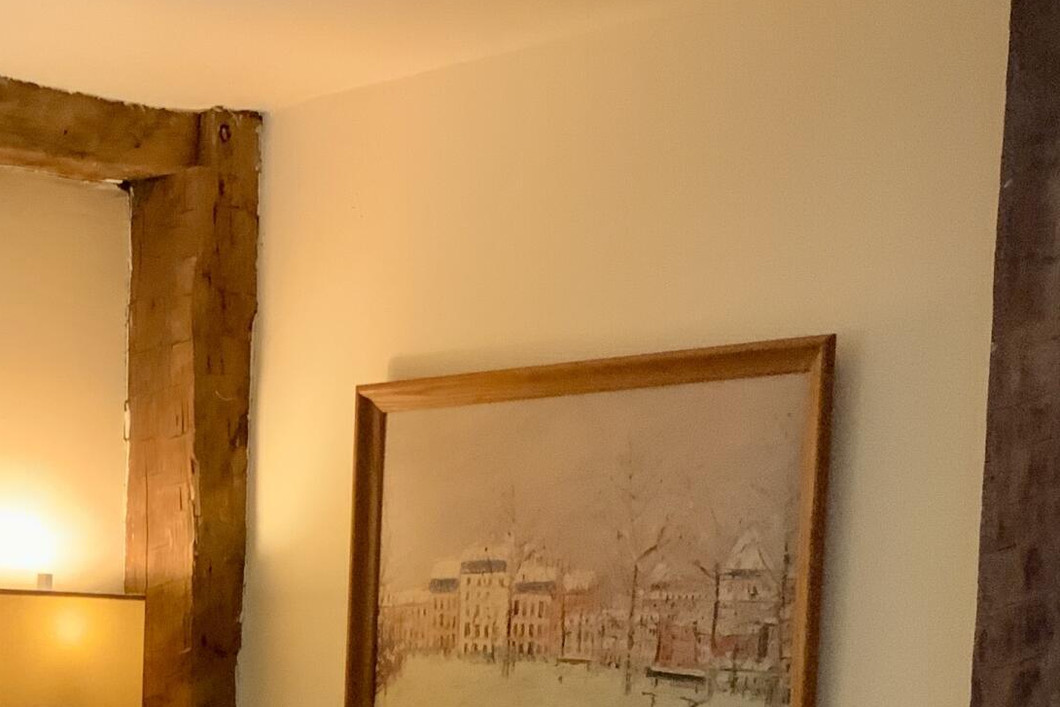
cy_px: 963
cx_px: -10
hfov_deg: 23.4
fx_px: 2444
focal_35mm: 83
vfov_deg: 15.5
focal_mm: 3
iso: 250
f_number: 1.8
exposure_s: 1/60
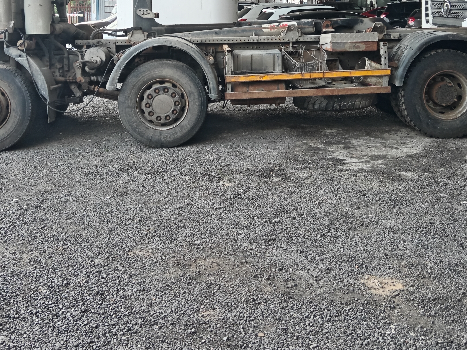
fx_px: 648
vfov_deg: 29.2
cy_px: 45
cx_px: 229
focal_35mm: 48
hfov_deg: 39.7
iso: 241
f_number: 1.9
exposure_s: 1/100
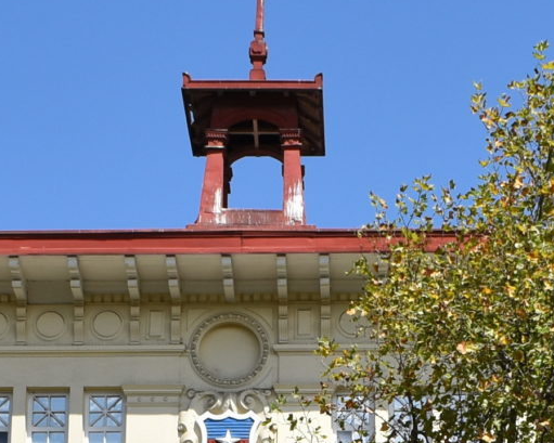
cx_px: 358
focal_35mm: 141
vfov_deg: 10.6
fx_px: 2312
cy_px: 668
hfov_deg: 13.6
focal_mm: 20
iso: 200
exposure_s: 1/400
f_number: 10
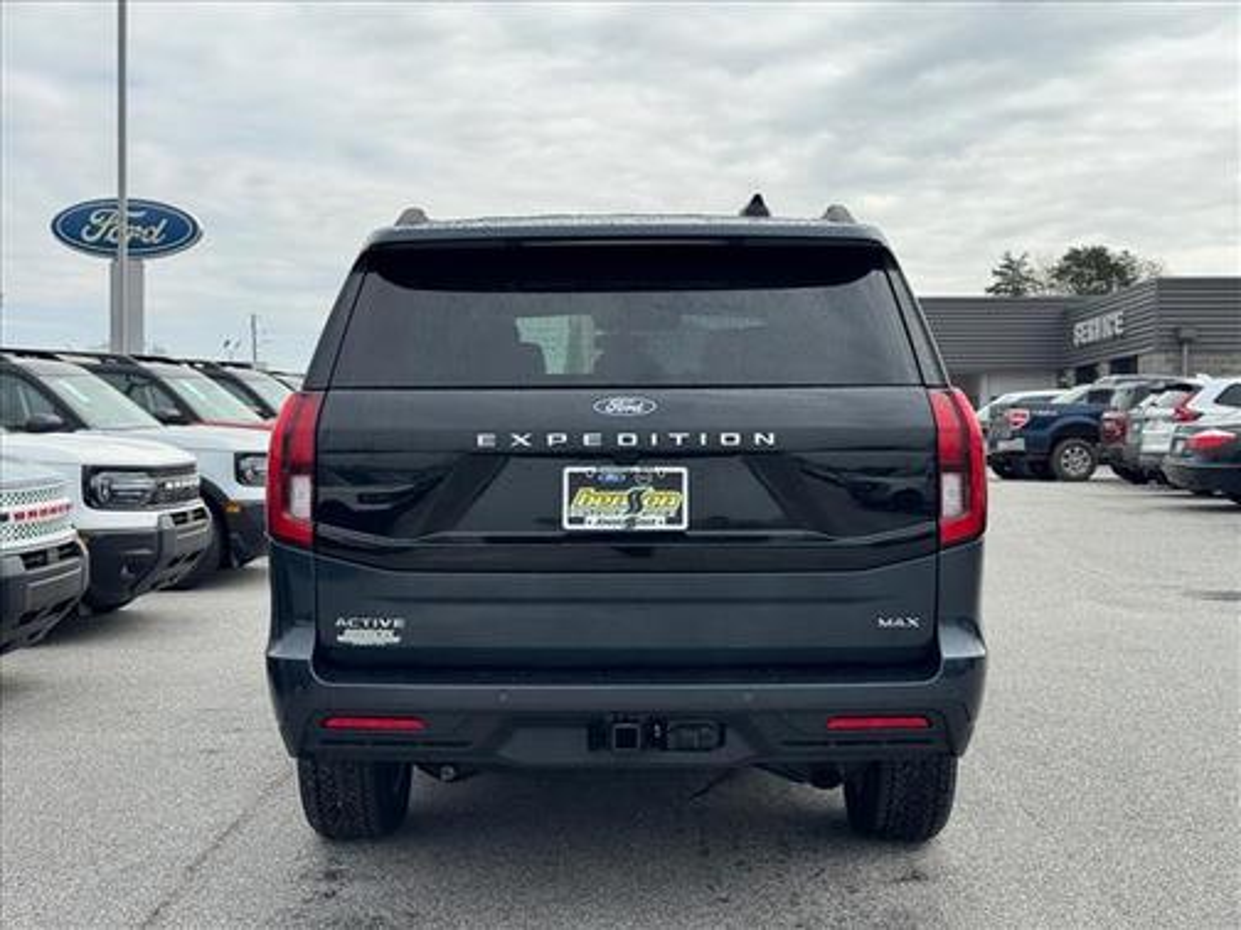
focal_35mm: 48
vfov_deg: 30.3
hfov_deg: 39.7
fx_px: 1721
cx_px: 620
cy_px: 465
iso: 64
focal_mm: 6.76
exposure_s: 1/4310
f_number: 1.78
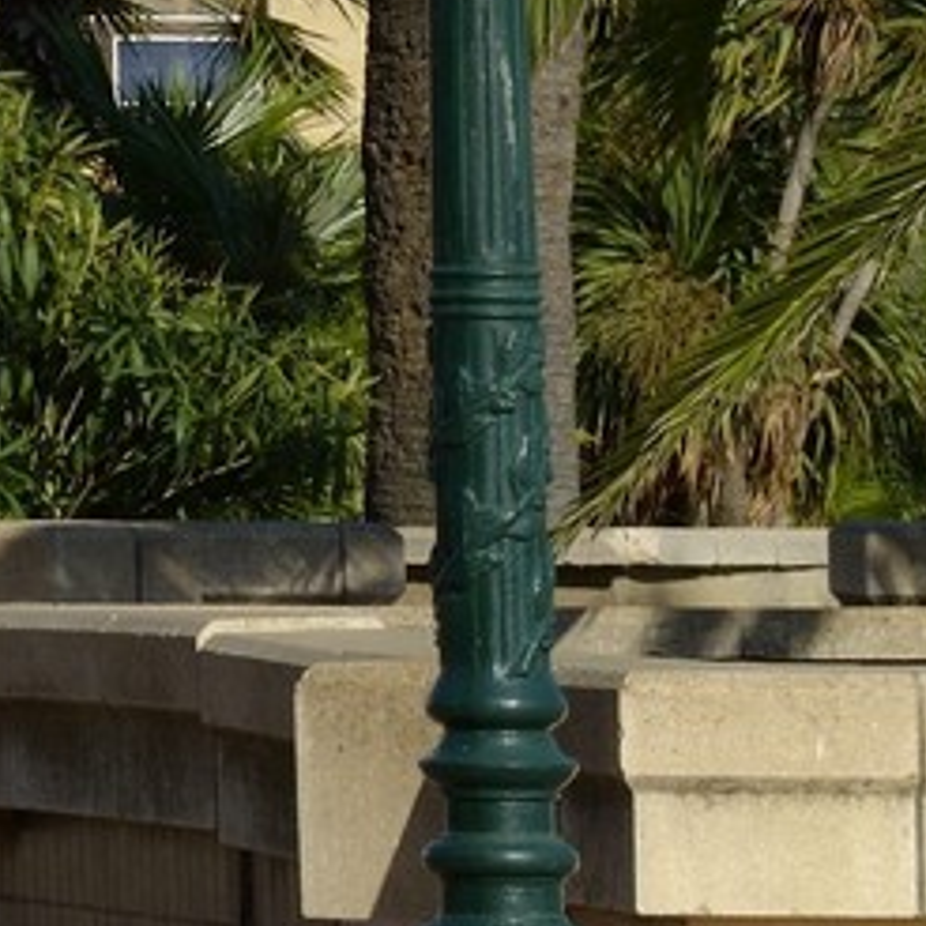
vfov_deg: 4.5
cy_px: -885
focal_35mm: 387
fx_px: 11713
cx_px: -1916
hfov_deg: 4.3
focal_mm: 70
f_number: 18
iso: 200
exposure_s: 1/200
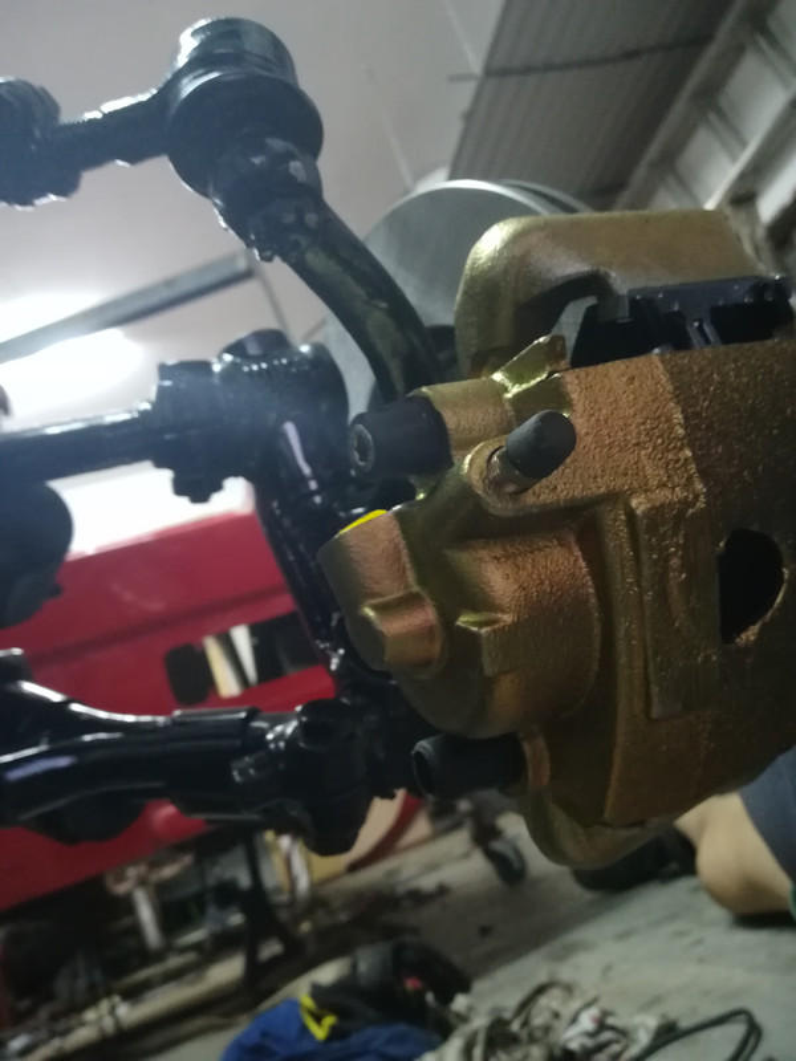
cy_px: 530
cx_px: 398
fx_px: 797
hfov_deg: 53.1
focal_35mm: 26
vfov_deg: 67.3
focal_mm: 3.83
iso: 500
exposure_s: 1/20
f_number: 2.2
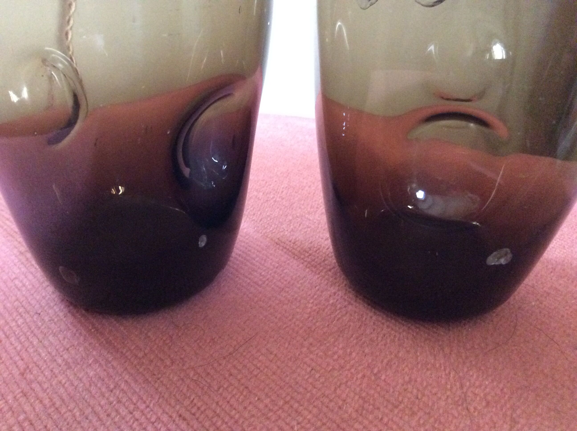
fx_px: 533
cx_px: 288
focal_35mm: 32
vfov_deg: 44.1
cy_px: 216
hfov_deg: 56.9
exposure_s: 1/17
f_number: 2.4
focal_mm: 3.3
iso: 500
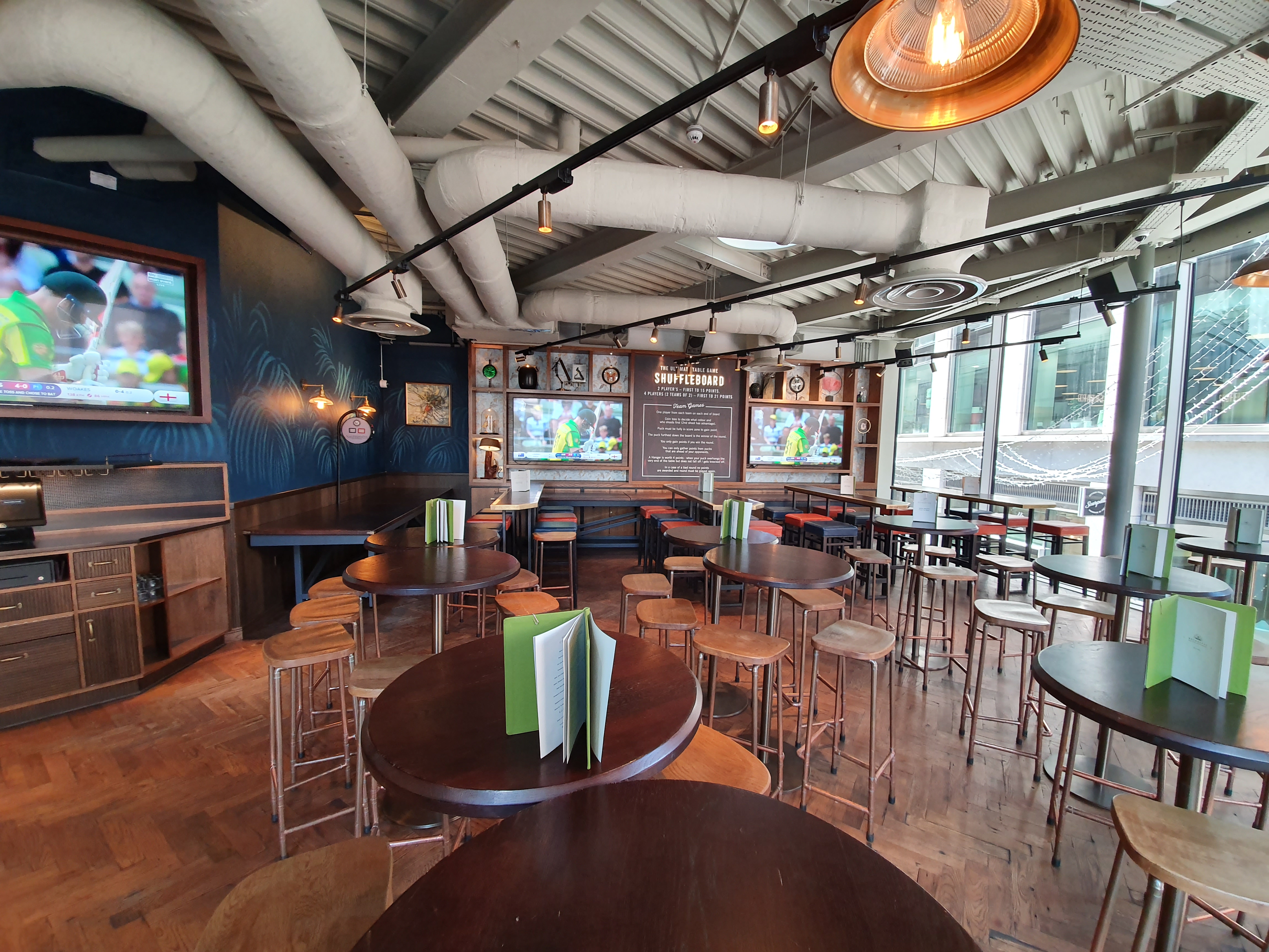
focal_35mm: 13
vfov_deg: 89.9
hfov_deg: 106.2
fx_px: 477
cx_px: 634
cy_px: 476
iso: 160
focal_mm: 1.8
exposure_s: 1/50
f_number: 2.2
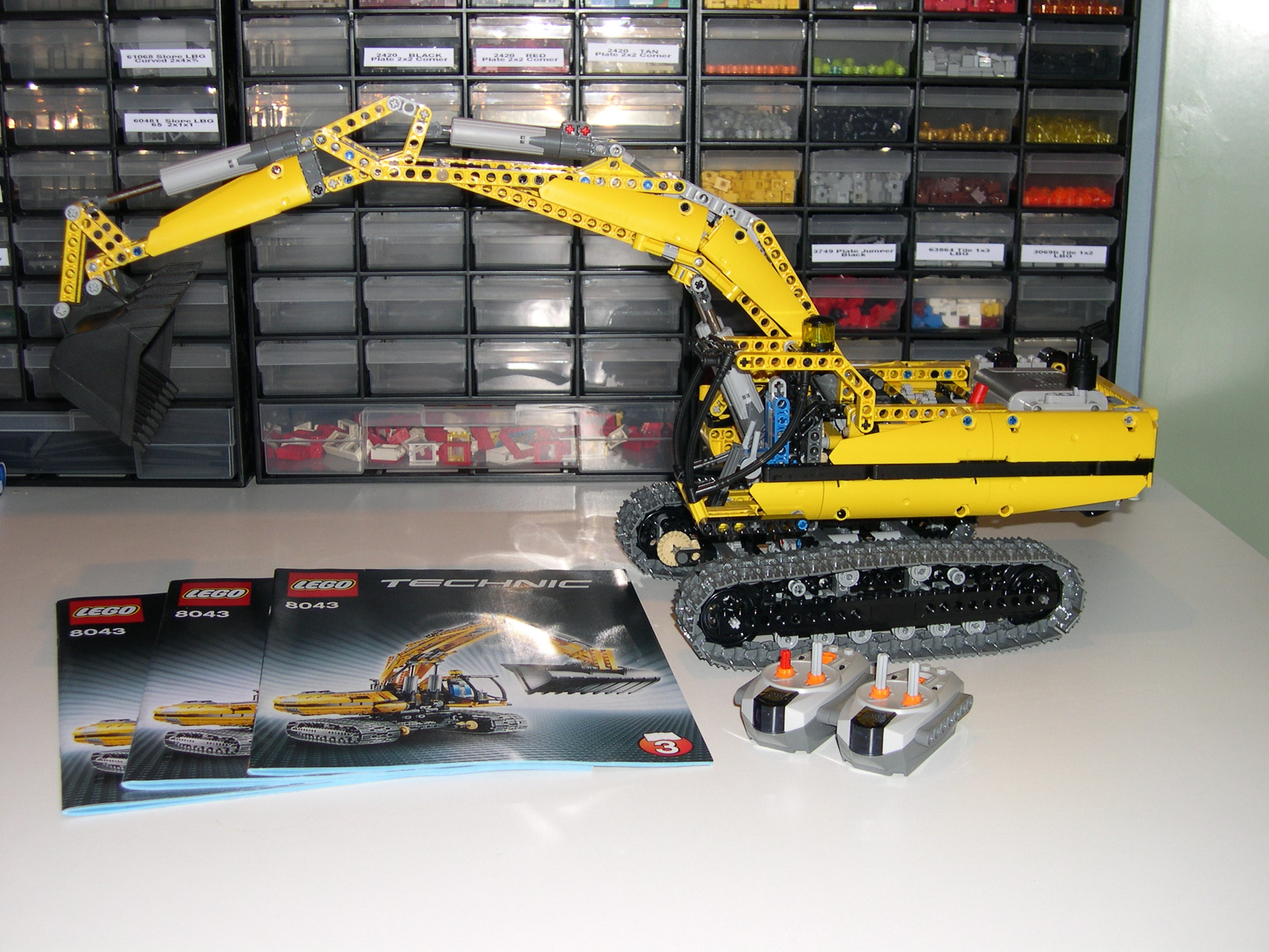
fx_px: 1723
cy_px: 476
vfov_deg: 30.9
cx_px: 634
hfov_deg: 40.4
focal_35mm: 47
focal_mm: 10.1
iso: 100
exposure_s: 1/60
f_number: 3.1
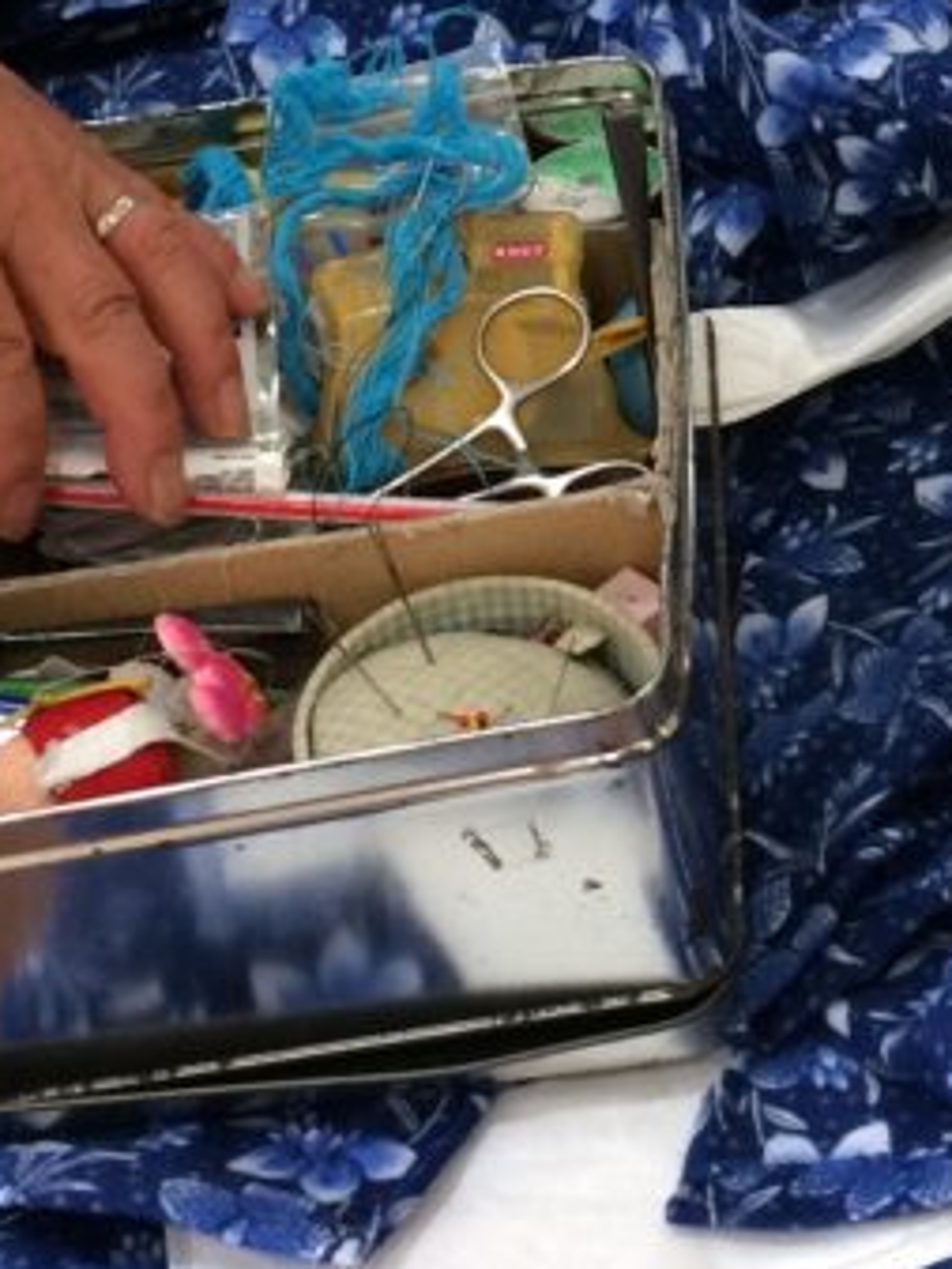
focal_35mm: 88
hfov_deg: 16.5
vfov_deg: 21.8
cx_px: 888
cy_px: 136
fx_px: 3225
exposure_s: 1/30
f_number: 2.2
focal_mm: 4.15
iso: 50
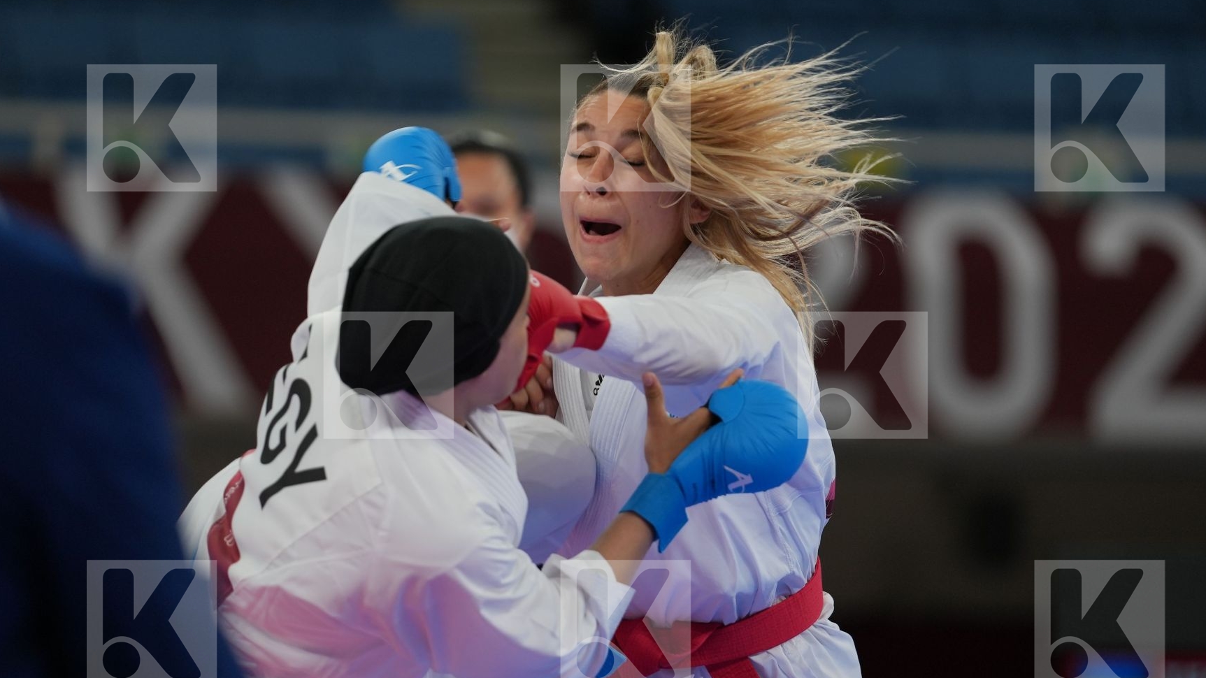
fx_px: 10488
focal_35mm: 328
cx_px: 626
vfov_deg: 3.7
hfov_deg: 6.6
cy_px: 375
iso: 400
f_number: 2.8
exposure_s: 1/1000
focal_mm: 200
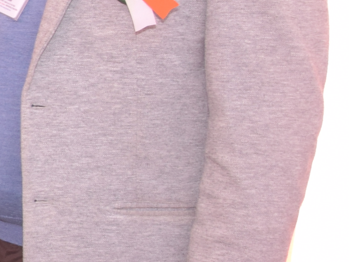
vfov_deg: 8.8
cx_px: -562
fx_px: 1704
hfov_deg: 9.9
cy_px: 65
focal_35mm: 169
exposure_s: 1/125
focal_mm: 22
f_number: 10
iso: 400
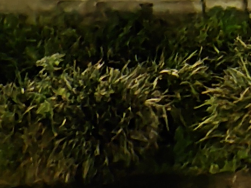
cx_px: 404
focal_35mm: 99
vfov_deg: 12.4
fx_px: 718
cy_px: -237
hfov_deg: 17.3
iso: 4529
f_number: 2.2
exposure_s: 1/14.3
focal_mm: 2.16
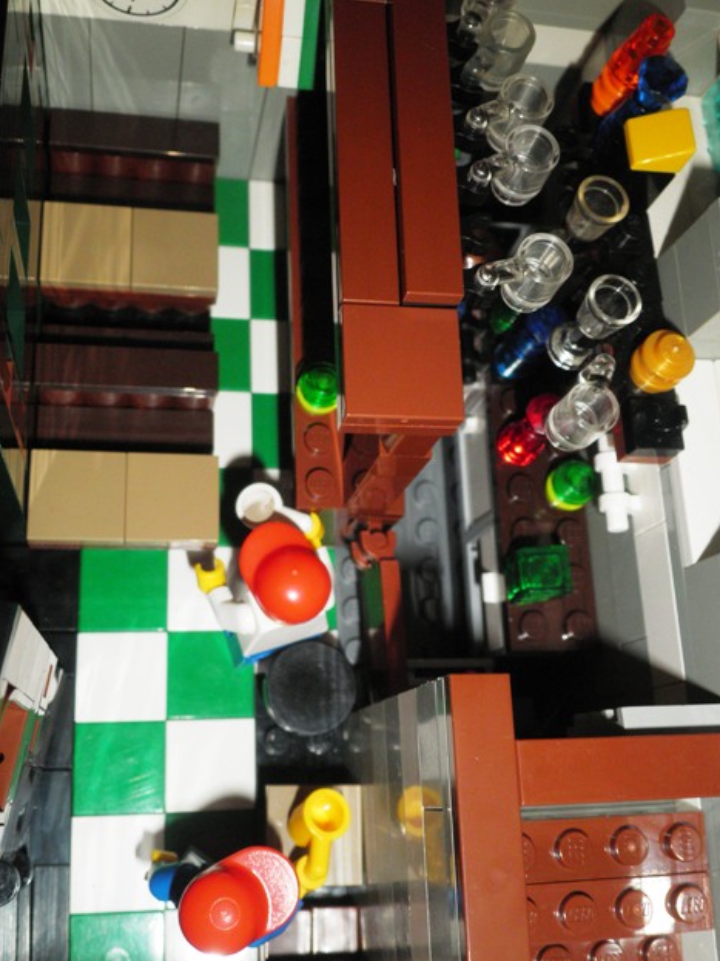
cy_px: 492
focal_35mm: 37
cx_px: 352
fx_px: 1026
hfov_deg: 38.7
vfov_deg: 50.1
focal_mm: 6.4
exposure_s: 1/50
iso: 160
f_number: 8.8
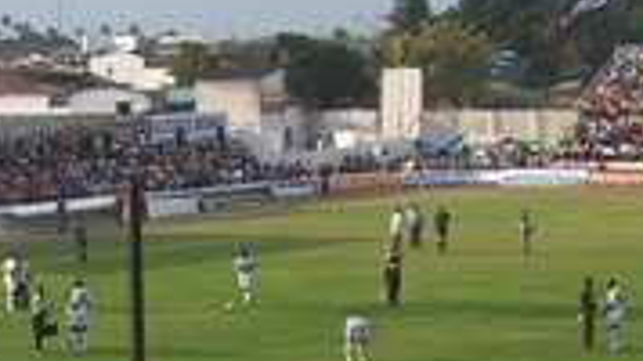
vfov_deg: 7.8
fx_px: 2625
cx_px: 101
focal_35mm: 154
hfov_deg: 13.9
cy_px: 361
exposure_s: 1/350
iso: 80
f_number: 4
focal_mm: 7.2
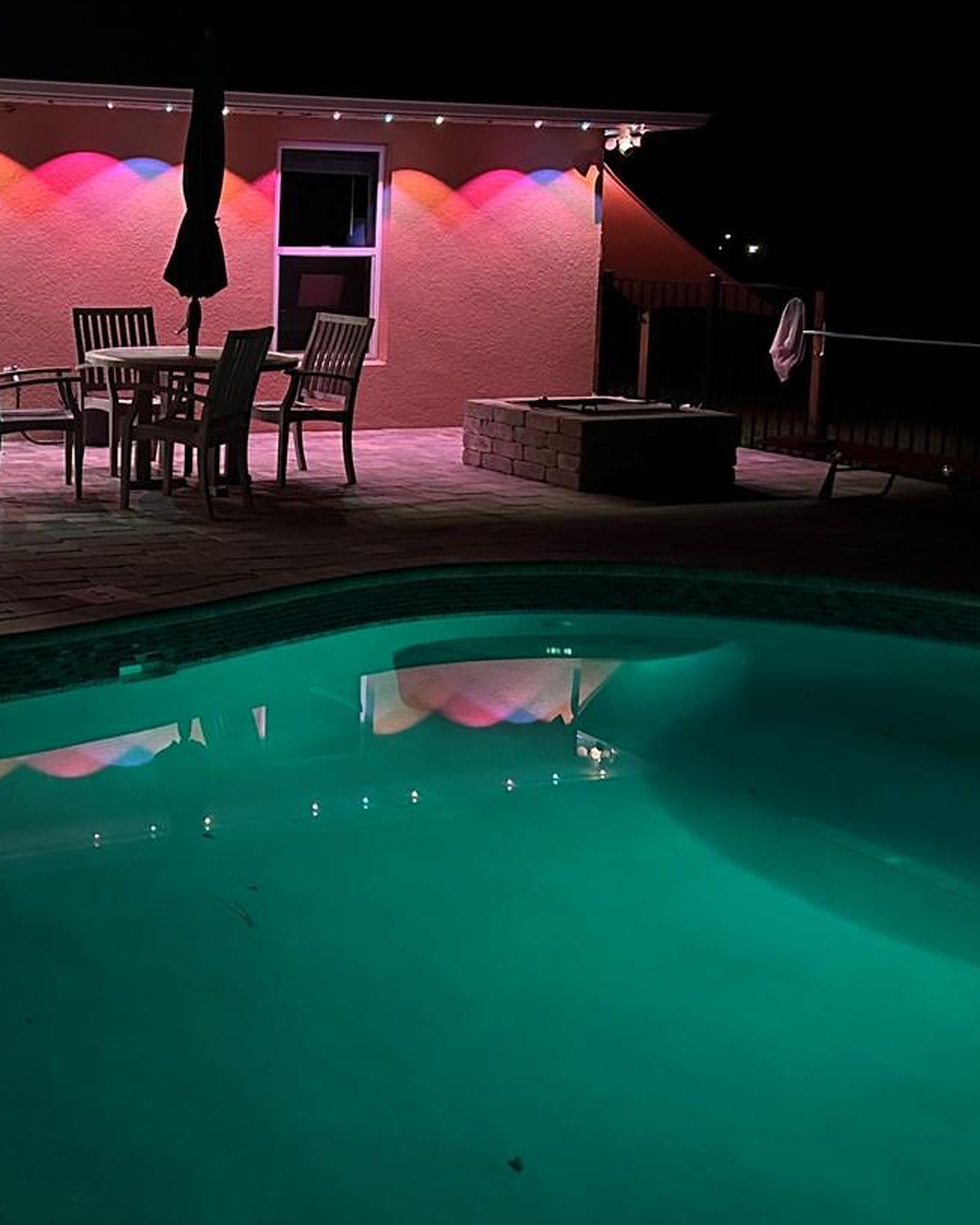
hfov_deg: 31.1
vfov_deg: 39.7
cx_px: 81
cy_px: 388
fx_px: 1668
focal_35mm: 46
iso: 1250
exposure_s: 1/30
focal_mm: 6.86
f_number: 1.78
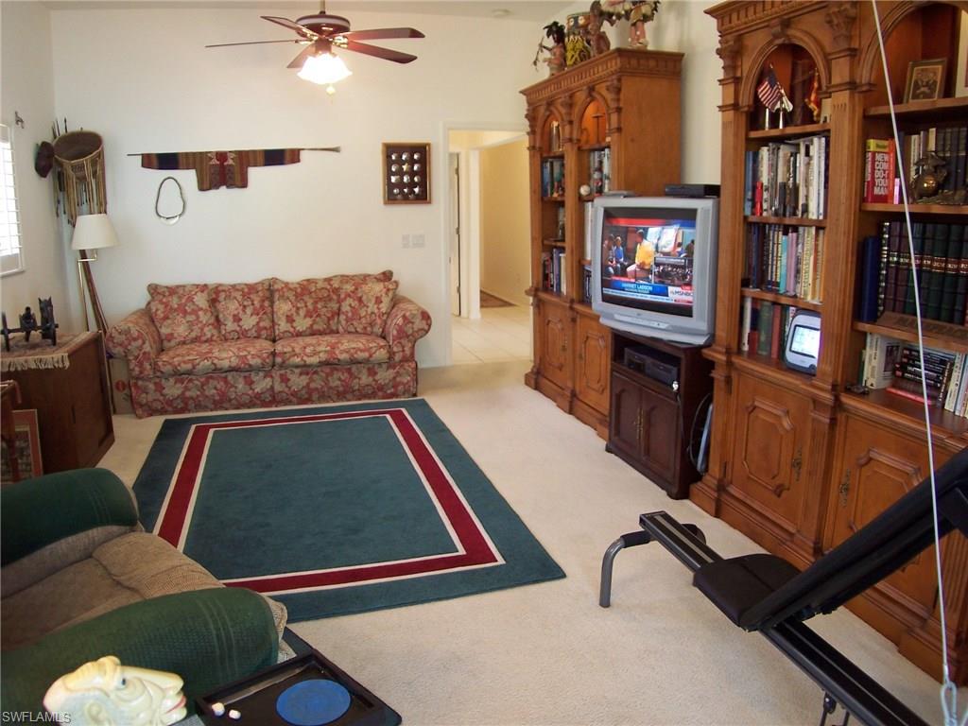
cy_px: 363
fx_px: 1091
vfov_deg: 36.8
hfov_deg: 47.9
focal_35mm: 39
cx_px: 484
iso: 140
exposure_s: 1/20
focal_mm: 8
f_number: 2.8
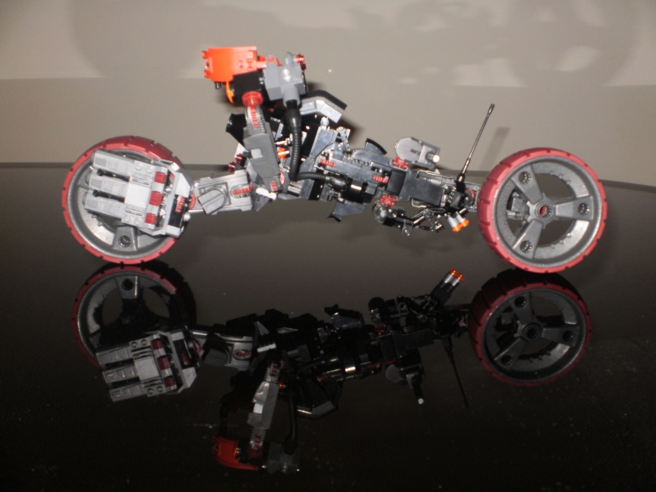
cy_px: 246
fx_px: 720
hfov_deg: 49.0
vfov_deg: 37.7
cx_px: 328
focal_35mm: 38
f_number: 3.1
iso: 125
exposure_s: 1/30
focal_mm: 6.3
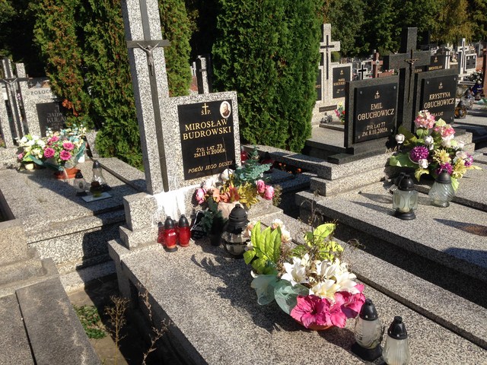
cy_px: 182
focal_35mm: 33
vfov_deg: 42.9
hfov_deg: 55.4
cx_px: 244
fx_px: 464
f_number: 2.4
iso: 50
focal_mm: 4.12
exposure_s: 1/1695
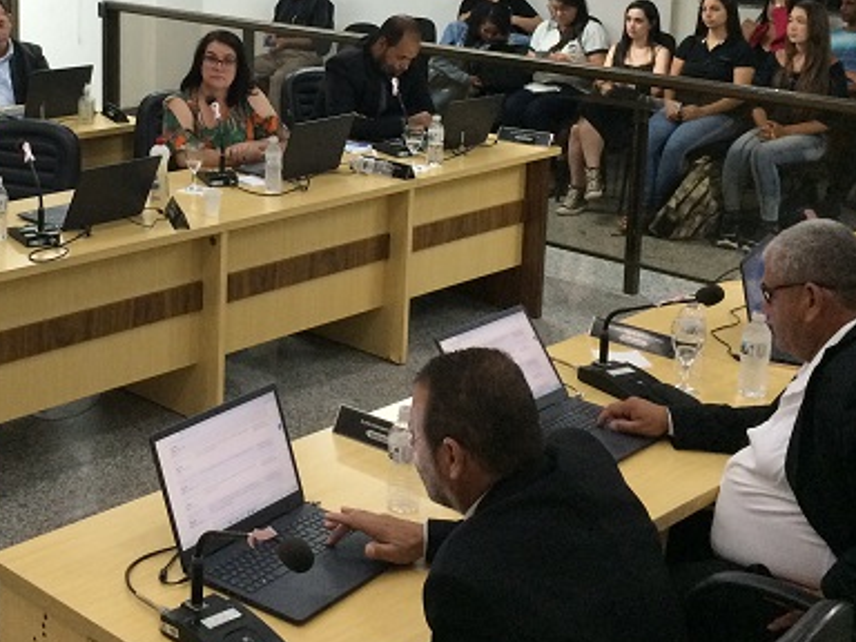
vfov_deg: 24.7
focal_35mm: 58
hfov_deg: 32.4
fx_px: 1434
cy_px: 98
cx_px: 185
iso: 160
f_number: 2.2
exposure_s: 1/30
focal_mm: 4.15
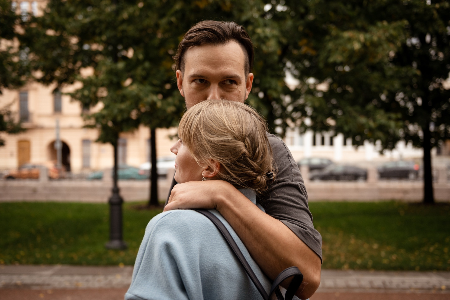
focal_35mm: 38
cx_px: 225
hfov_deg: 50.7
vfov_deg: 35.0
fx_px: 475
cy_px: 150
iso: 250
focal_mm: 38
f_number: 2.8
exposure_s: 1/160
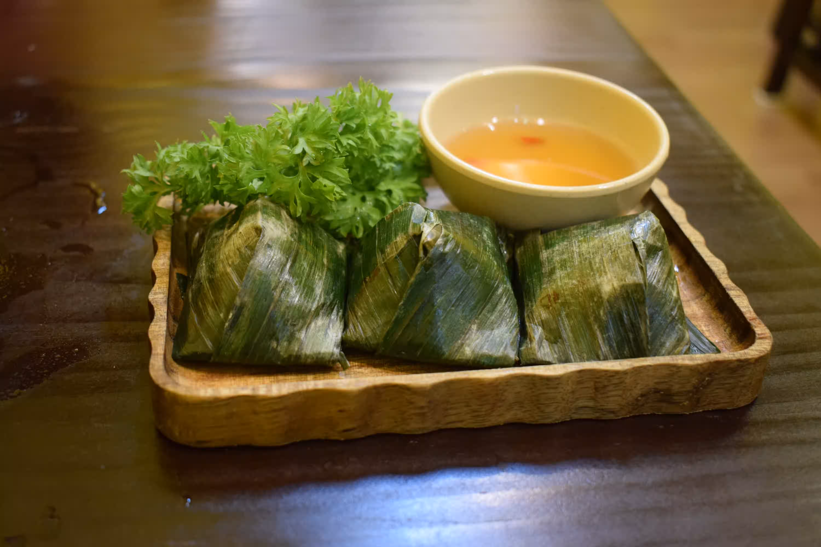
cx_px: 410
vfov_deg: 29.9
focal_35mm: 45
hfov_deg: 43.6
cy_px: 274
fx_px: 1026
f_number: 4.2
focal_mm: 30
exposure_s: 1/60
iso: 2000
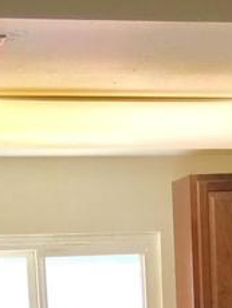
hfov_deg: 11.5
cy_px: 599
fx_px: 1151
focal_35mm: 129
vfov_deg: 13.3
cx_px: 133
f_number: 2.2
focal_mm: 4.15
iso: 32
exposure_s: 1/60
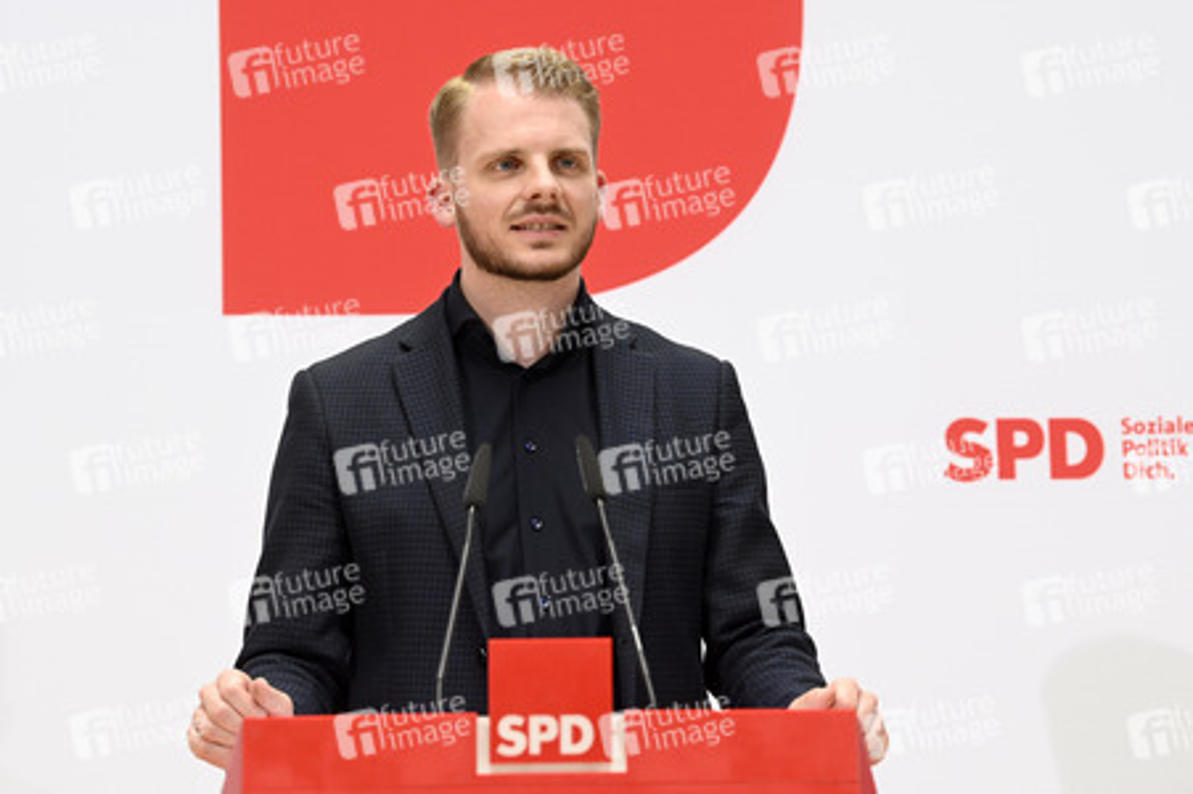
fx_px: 4305
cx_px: 596
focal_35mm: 130
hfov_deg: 15.8
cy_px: 397
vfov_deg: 10.5
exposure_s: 1/400
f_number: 6.3
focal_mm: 130
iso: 1600
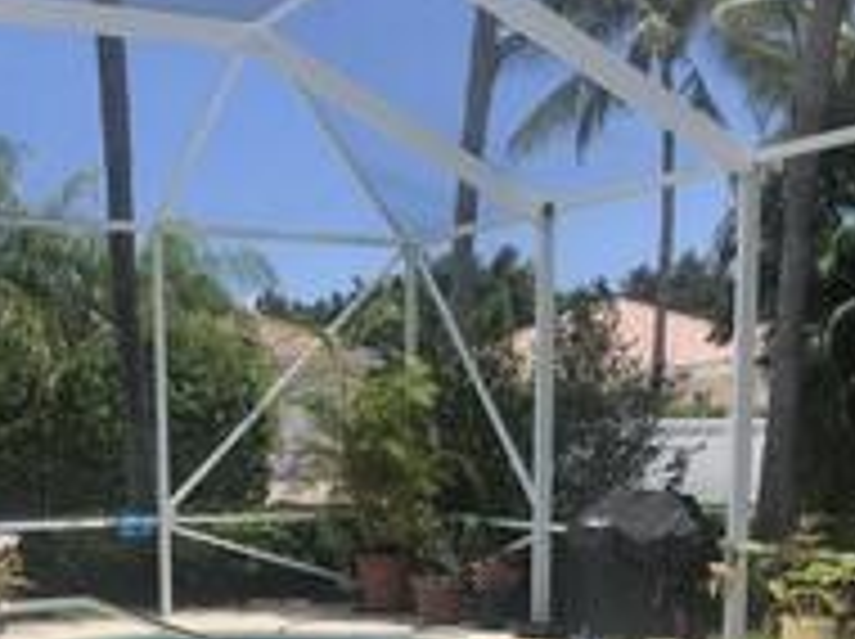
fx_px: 1455
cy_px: 590
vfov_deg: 24.0
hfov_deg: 32.7
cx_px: 351
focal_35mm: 59
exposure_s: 1/2114
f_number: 1.8
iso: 20
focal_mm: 3.99
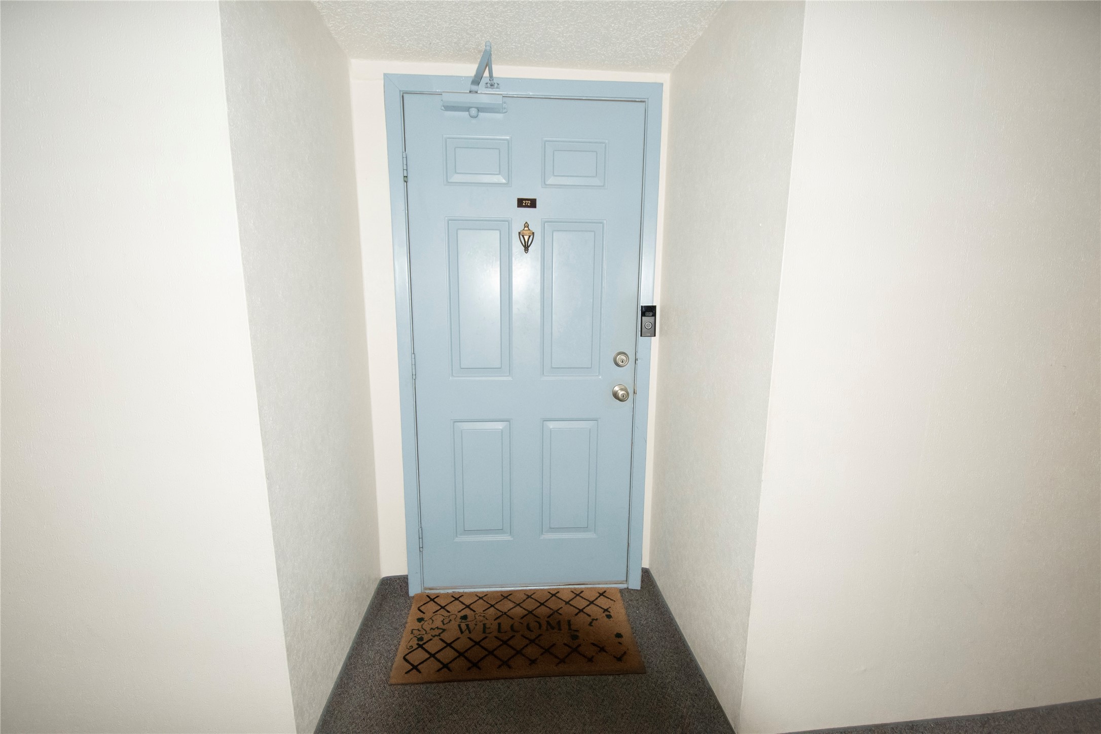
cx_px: 550
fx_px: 459
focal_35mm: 15
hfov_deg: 100.4
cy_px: 367
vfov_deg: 77.3
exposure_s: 1/160
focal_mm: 10
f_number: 5.6
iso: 3200
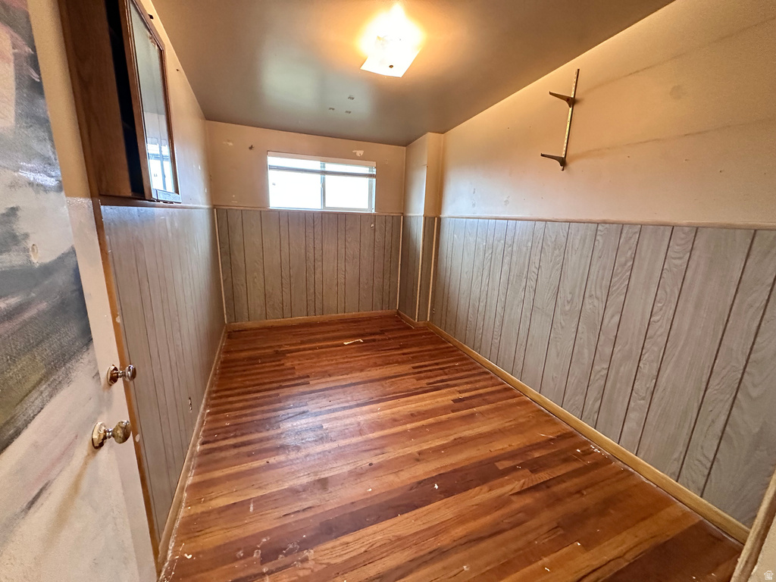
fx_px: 314
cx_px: 388
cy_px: 291
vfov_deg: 85.7
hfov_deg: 102.1
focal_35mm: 14
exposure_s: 1/60
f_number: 2.2
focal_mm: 2.22
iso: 640
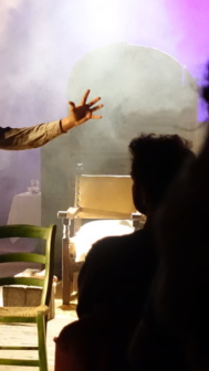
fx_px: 1044
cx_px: -79
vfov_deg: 20.1
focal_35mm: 106
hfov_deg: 11.1
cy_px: 132
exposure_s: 1/60
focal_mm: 18.3
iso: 3200
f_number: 2.8
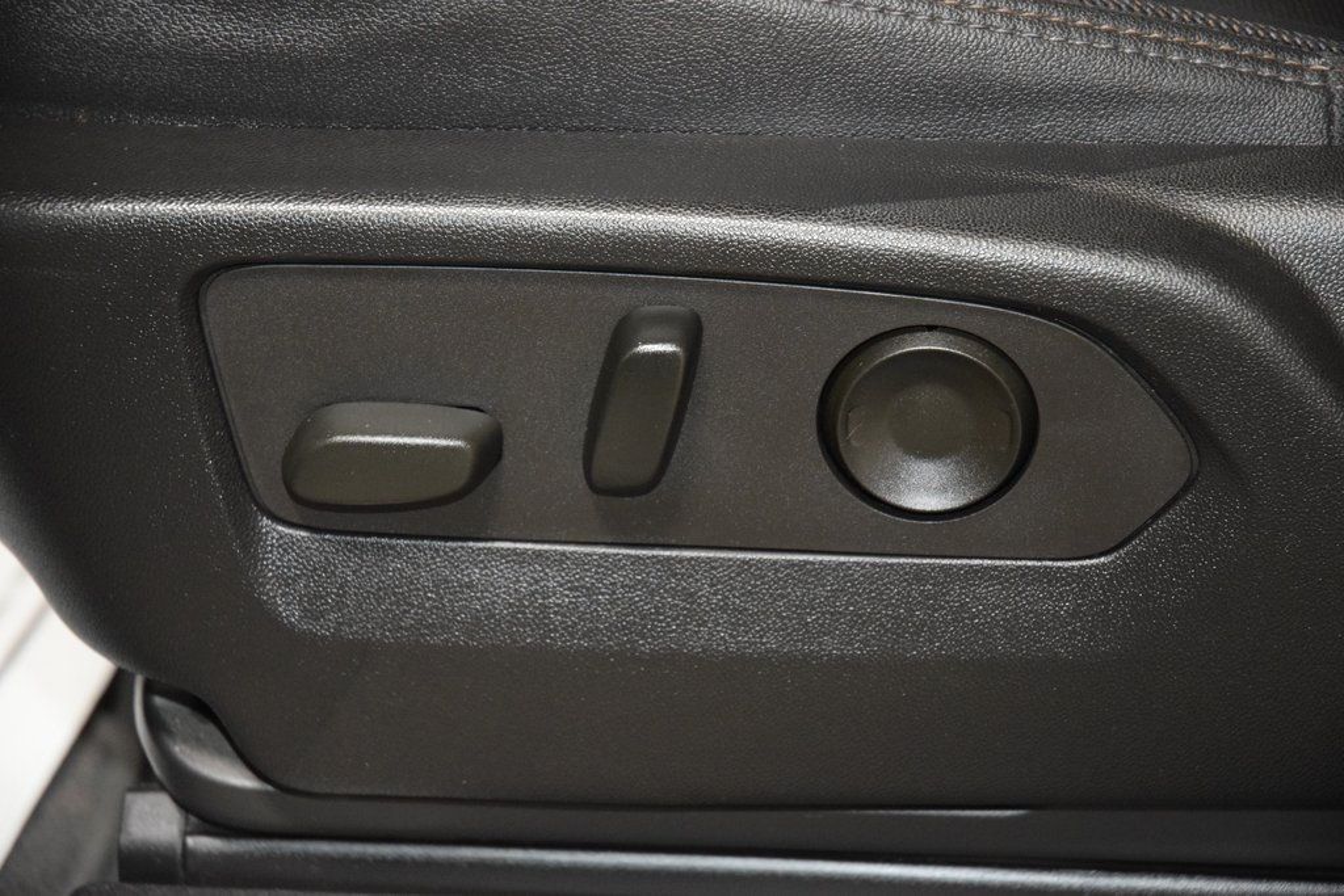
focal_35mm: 105
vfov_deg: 13.0
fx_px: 3920
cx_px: 672
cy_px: 448
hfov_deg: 19.5
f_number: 4.5
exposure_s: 1/40
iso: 3200
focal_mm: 70
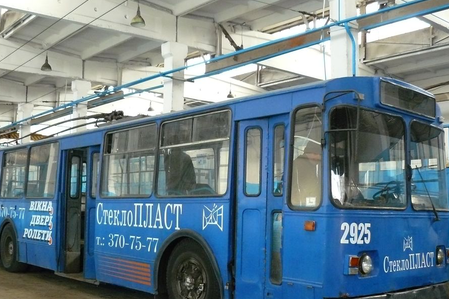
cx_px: 218
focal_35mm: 43
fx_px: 536
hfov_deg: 45.4
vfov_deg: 31.1
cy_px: 164
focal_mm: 6
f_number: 2.8
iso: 400
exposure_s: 1/125
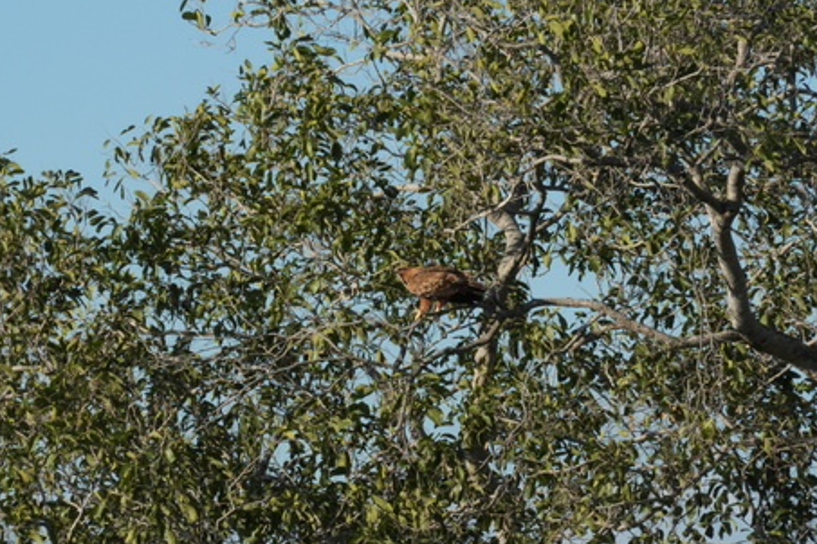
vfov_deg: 3.0
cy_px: 271
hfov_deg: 4.5
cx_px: 406
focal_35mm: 457
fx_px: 10371
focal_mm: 300
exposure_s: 1/125
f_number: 36
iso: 1250
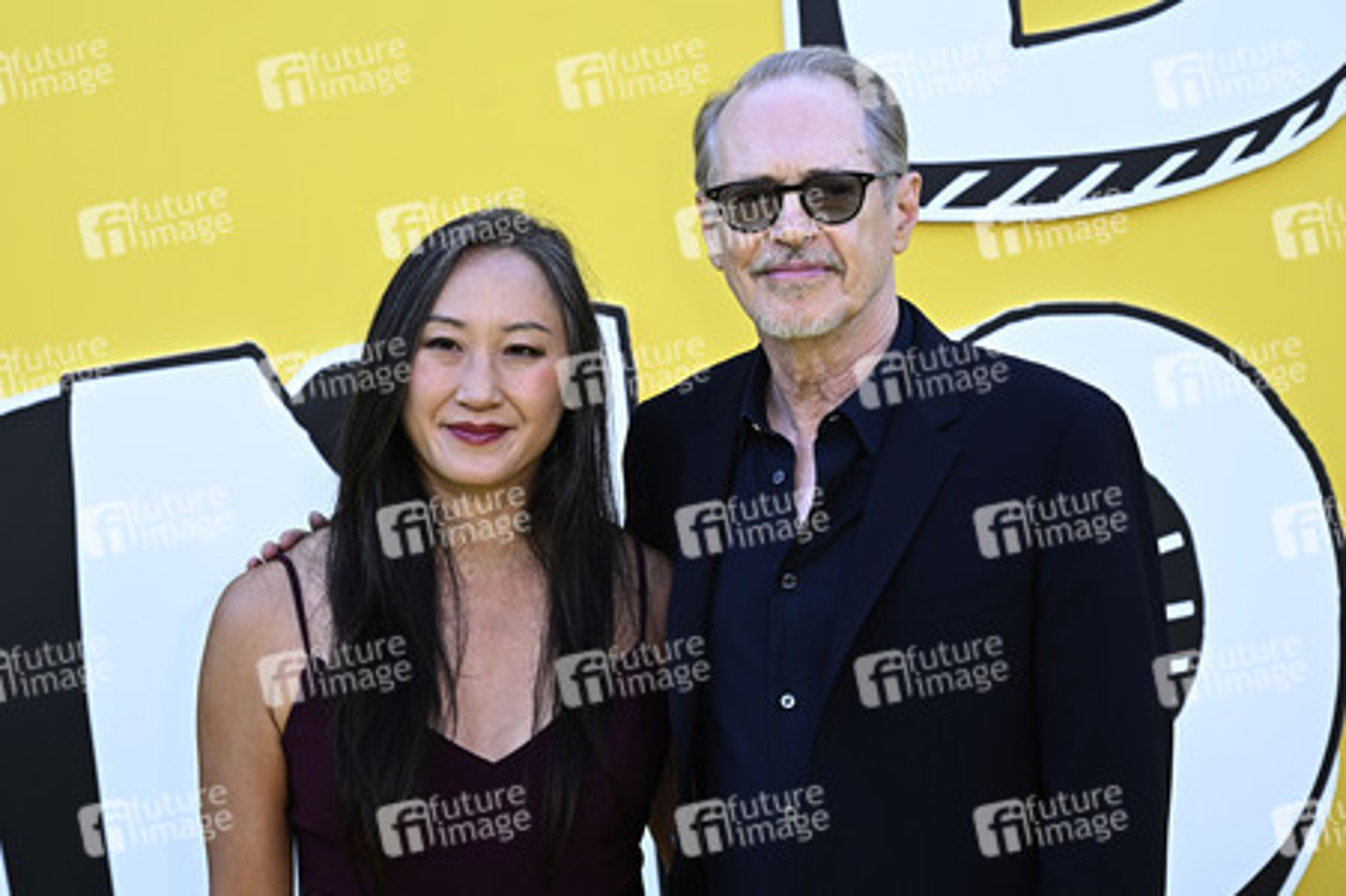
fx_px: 3512
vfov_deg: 14.5
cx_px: 673
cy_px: 448
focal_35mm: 94
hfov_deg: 21.7
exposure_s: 1/200
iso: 800
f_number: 6.3
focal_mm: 94
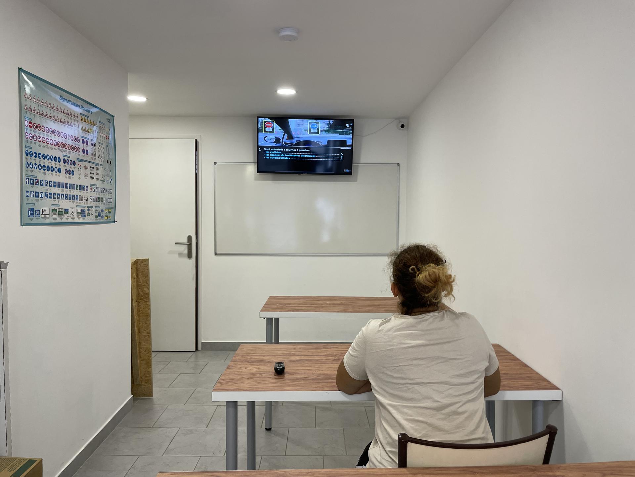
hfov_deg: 67.3
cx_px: 318
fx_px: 477
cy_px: 238
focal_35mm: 26
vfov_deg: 53.1
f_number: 1.6
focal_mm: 4.2
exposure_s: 1/120
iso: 125
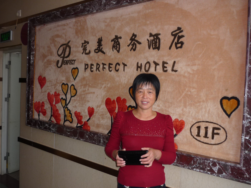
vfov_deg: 42.9
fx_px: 239
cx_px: 126
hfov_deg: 55.4
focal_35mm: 33
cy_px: 94
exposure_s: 1/30
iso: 100
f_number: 2.8
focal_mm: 5.5
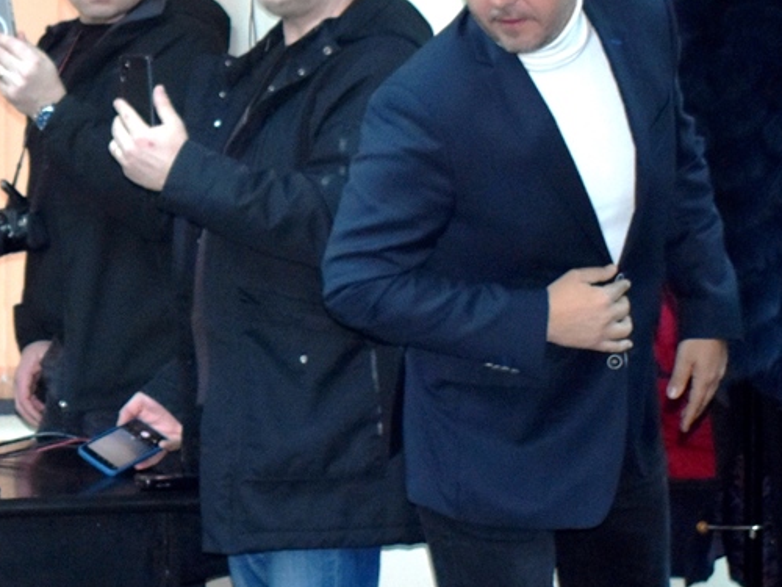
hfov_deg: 14.6
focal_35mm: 133
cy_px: 241
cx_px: -23
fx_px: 3005
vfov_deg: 11.1
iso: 1250
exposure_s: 1/125
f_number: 4.2
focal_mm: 30
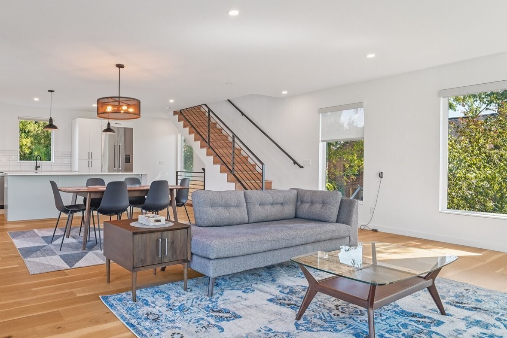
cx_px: 174
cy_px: 170
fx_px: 324
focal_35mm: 23
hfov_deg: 74.0
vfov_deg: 55.1
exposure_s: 1/50
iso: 1600
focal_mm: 16
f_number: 8
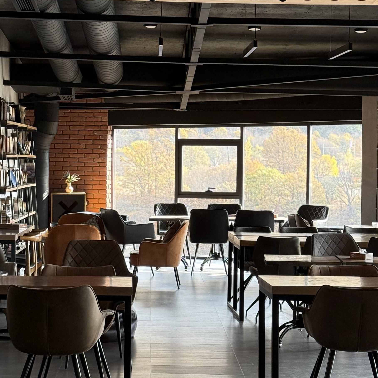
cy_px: 177
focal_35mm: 94
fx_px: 1161
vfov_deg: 18.5
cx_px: 131
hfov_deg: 18.4
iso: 125
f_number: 1.78
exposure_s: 1/97
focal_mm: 6.76
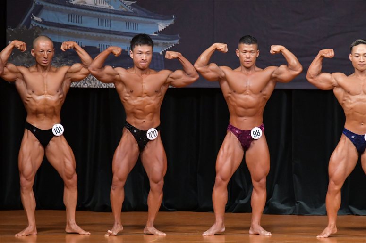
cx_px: 183
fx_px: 2896
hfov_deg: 7.2
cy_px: 122
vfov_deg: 4.8
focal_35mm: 285
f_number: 5.6
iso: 5000
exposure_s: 1/400
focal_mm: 190
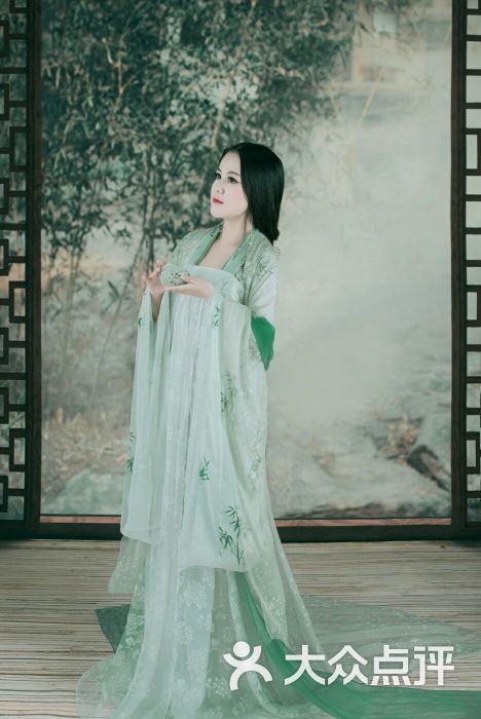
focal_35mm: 50
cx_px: 240
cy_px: 360
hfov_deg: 27.0
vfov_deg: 39.6
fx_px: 1000
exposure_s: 1/125
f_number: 5
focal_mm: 50
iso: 200
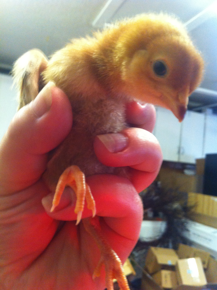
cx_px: 108
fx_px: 293
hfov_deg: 40.6
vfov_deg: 52.7
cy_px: 145
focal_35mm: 35
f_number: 2.8
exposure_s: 1/15
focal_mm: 3.85
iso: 320
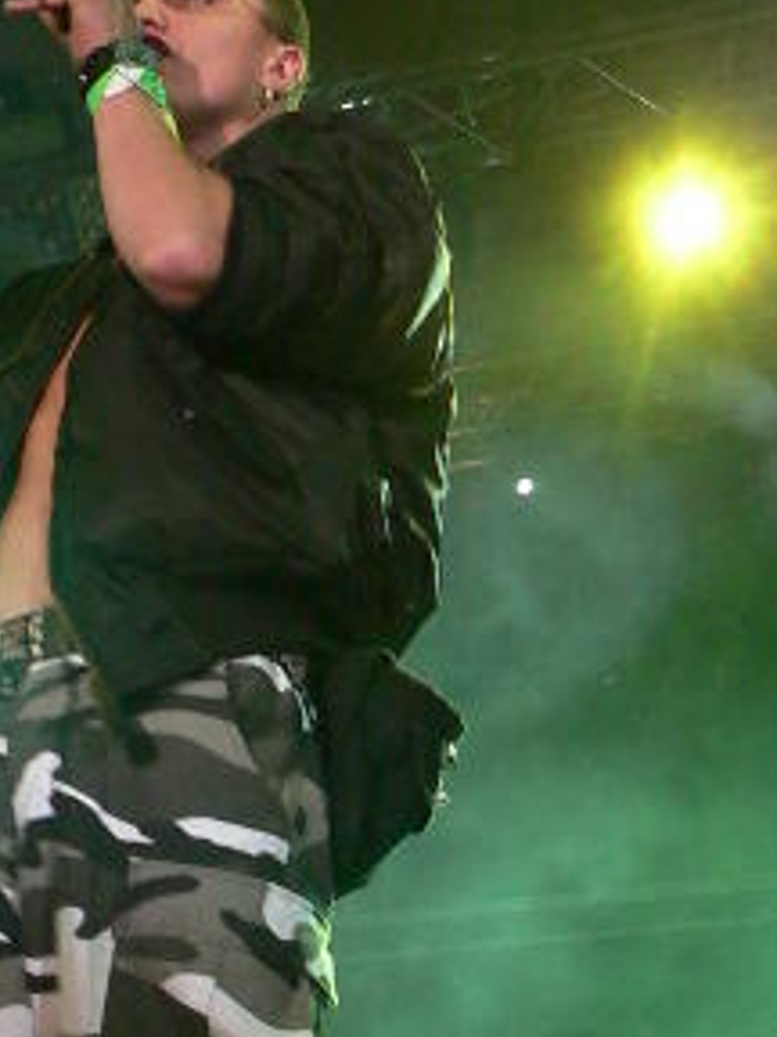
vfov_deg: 19.5
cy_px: 749
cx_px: 151
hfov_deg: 14.7
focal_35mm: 100
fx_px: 2993
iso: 200
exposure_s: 1/15
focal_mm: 6
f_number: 2.8
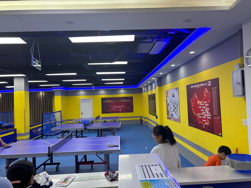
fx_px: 189
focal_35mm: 26
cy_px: 94
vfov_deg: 53.1
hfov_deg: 67.3
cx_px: 126
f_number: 1.5
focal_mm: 5.7
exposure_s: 1/100
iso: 64
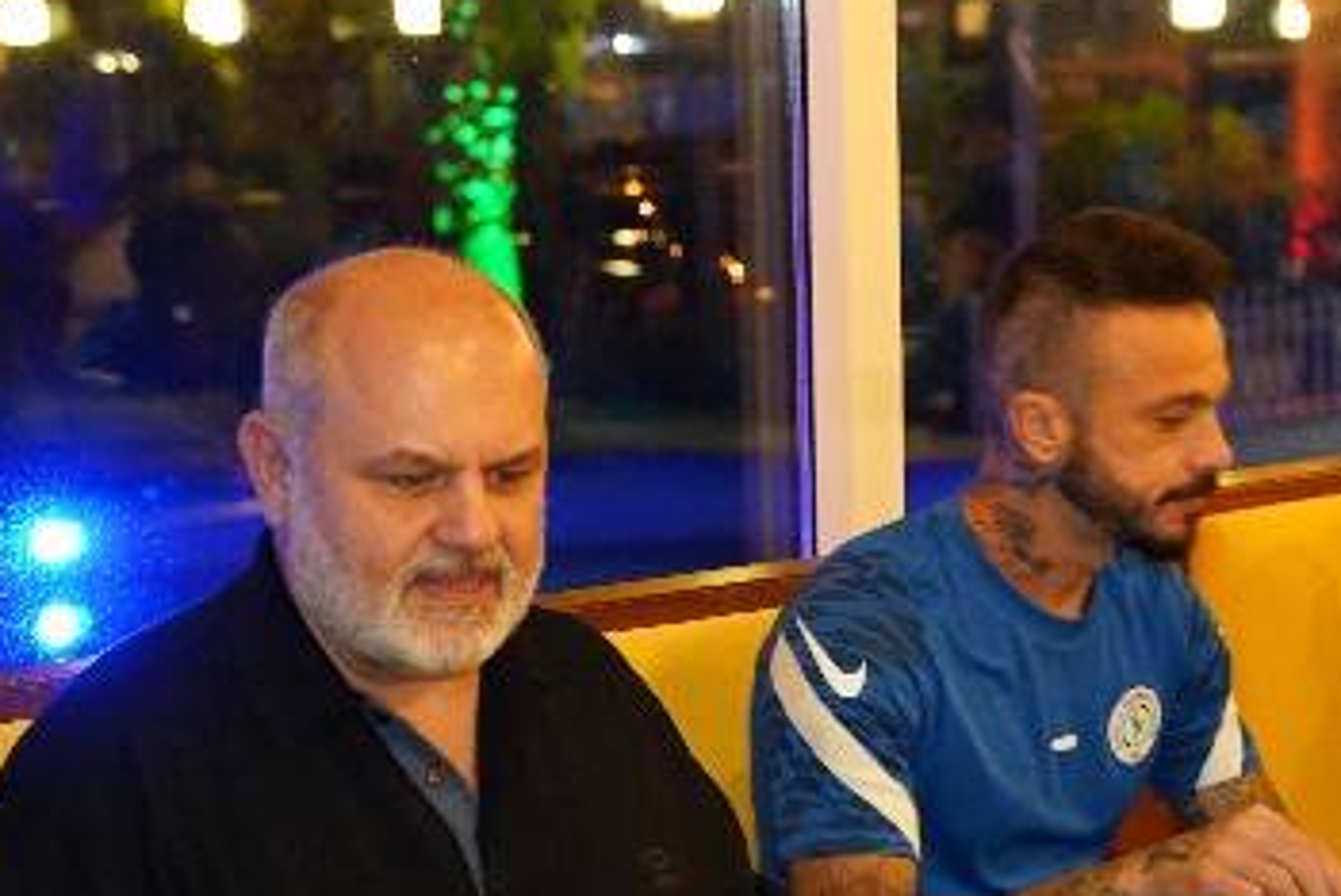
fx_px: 3316
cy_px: 806
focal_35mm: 89
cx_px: 874
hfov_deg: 22.8
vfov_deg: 15.2
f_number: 3.5
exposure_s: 1/80
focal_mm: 46.5
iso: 5000
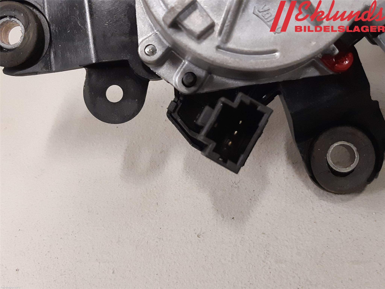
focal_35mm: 26
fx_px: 289
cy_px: 144
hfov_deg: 67.3
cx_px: 192
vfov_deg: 53.1
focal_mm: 3.93
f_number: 1.7
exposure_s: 1/50
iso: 250
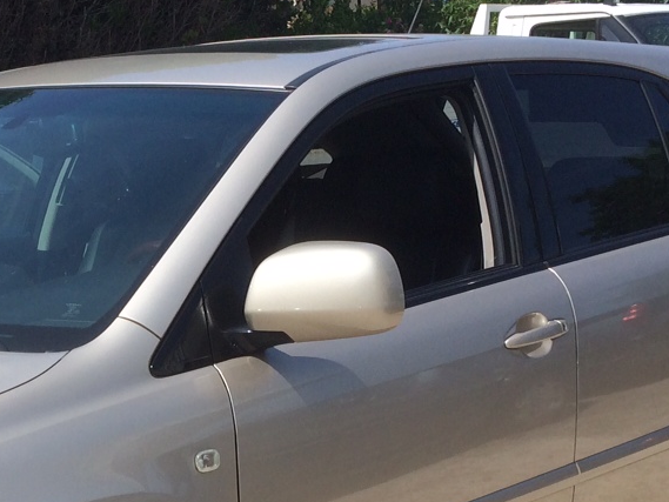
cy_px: 440
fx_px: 1662
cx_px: 34
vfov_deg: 17.0
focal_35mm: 86
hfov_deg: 22.1
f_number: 2.2
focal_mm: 4.12
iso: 32
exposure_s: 1/2053
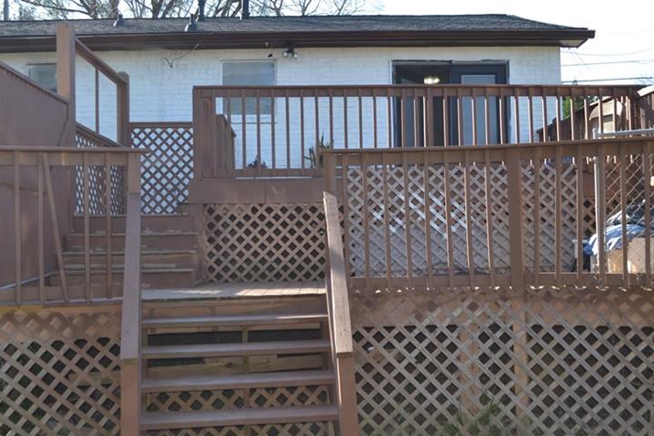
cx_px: 350
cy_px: 210
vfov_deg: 31.2
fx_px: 781
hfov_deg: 45.4
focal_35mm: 43
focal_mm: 20
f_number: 4.5
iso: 100
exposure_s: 1/200
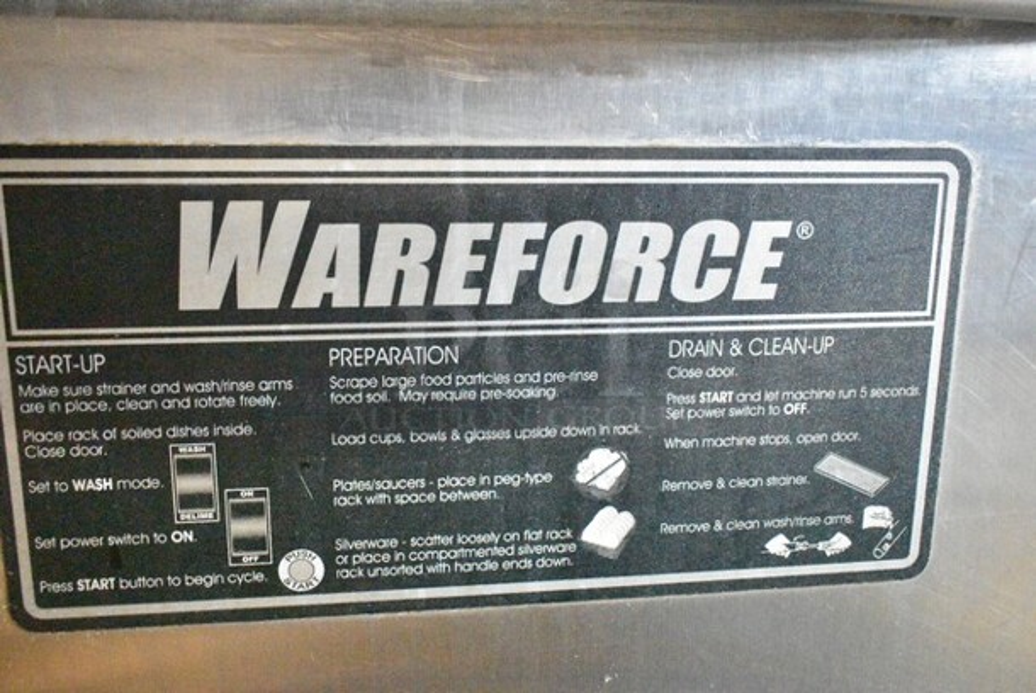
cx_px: 518
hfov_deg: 57.2
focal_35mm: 33
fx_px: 951
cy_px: 346
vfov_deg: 40.1
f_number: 5
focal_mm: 22
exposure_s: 1/250
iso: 25600
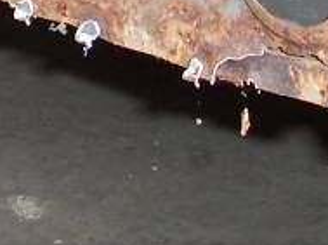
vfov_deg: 9.2
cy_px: -129
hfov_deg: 12.5
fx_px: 1485
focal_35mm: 157
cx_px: 12
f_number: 2.8
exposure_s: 1/60
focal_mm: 5.6
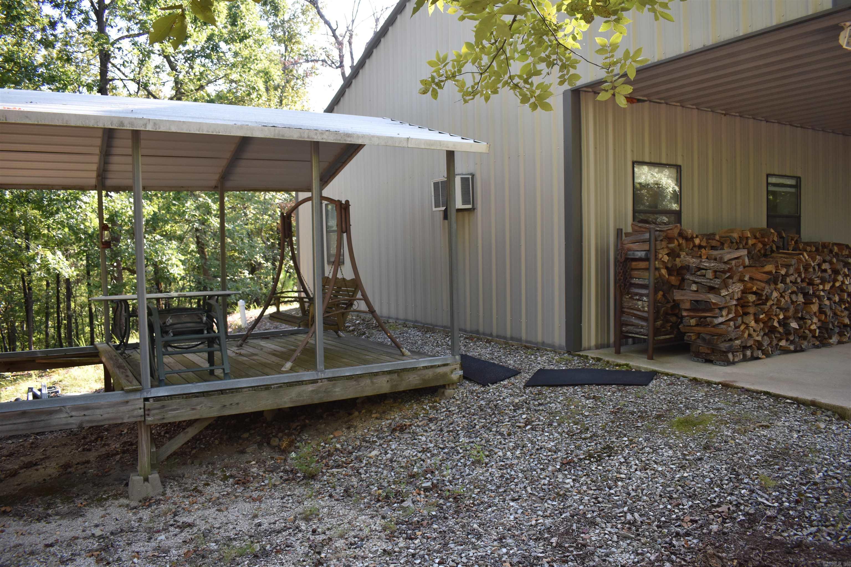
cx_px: 426
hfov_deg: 67.4
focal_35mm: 27
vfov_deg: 47.9
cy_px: 284
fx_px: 638
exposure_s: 1/250
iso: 400
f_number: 4.5
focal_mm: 18
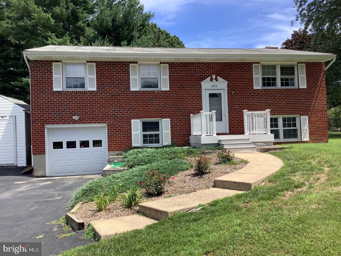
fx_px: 305
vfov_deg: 45.4
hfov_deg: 58.4
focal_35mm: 31
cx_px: 170
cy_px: 128
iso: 25
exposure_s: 1/867
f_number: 2.4
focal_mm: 3.3
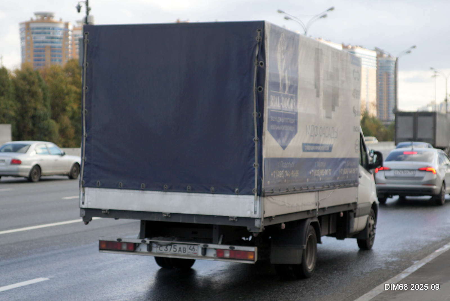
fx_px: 688
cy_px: 150
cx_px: 225
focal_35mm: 55
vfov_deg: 24.6
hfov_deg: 36.2
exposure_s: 1/1250
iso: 160
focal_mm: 55
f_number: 2.8
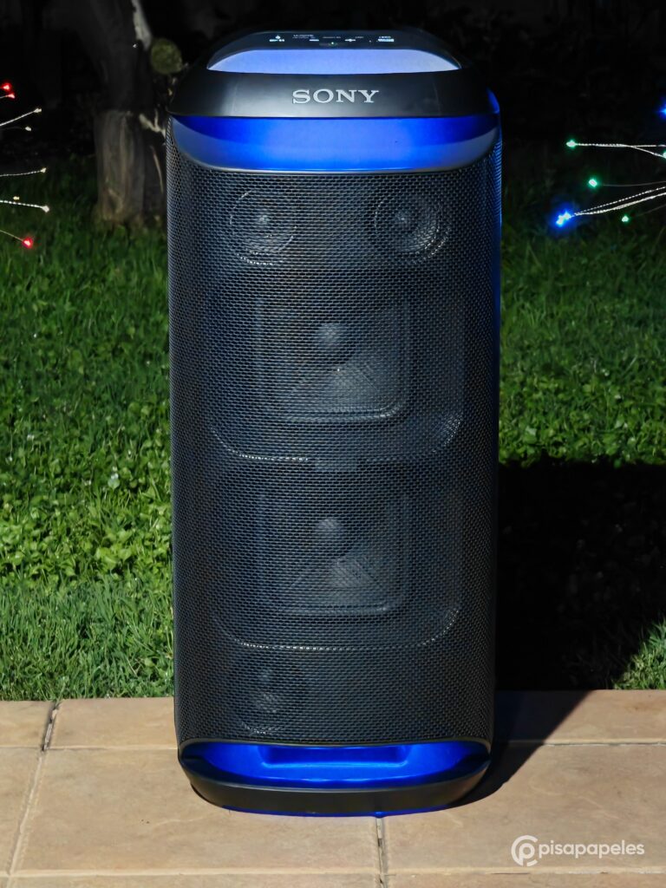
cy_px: 444
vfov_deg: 16.6
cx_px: 333
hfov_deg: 12.5
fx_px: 3053
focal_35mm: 119
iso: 3200
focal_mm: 14.92
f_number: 3
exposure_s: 1/9
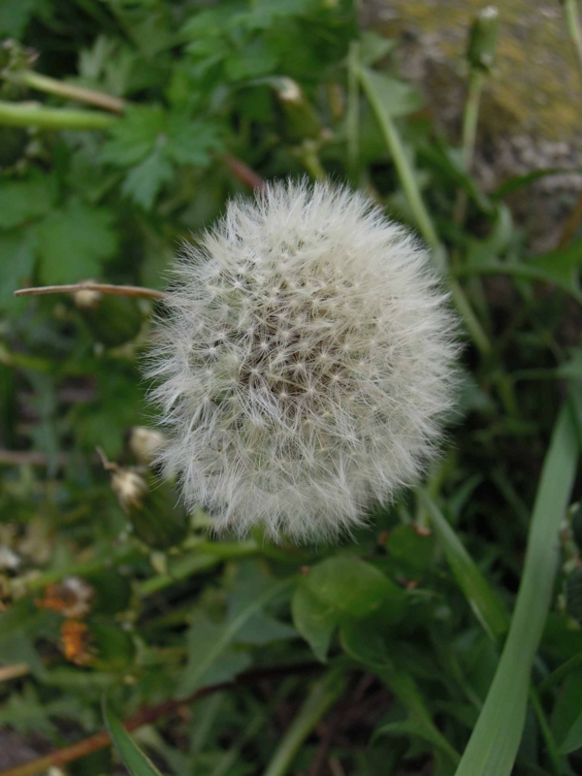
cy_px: 388
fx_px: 1009
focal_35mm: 45
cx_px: 291
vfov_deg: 42.1
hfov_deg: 32.2
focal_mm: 8.1
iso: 160
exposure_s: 1/320
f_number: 3.5
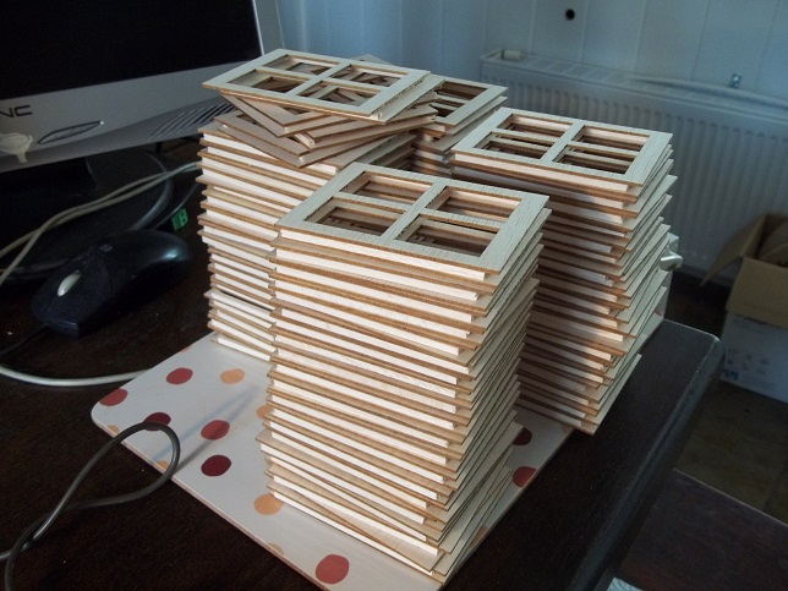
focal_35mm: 32
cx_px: 394
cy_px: 296
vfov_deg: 44.2
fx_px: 728
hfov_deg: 56.8
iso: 160
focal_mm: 5.7
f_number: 2.9
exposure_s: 1/13
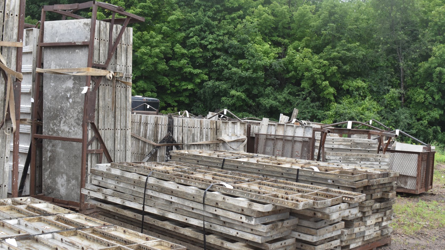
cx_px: 227
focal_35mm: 45
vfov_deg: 26.5
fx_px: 531
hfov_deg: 45.5
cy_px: 129
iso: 400
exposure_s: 1/60
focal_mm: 28
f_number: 7.1
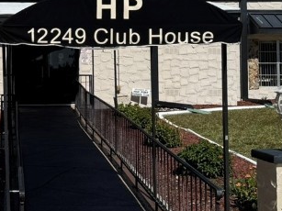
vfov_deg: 18.3
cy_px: 41
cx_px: -22
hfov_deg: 23.1
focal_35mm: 80
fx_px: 651
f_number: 1.78
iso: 80
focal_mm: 6.76
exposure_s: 1/10417
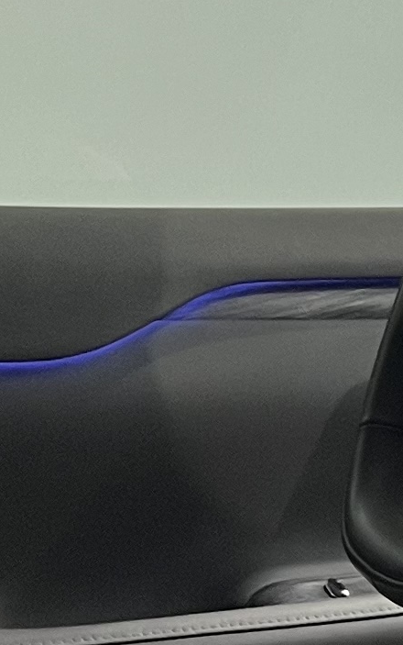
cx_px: 1171
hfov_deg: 7.4
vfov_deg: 13.2
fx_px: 2774
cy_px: 497
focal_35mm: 158
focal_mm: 5.7
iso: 80
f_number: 1.5
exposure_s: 1/50
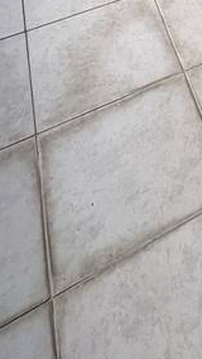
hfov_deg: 17.6
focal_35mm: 58
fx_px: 552
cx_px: 342
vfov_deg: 21.6
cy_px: -298
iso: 64
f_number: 2.2
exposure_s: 1/136
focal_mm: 2.22
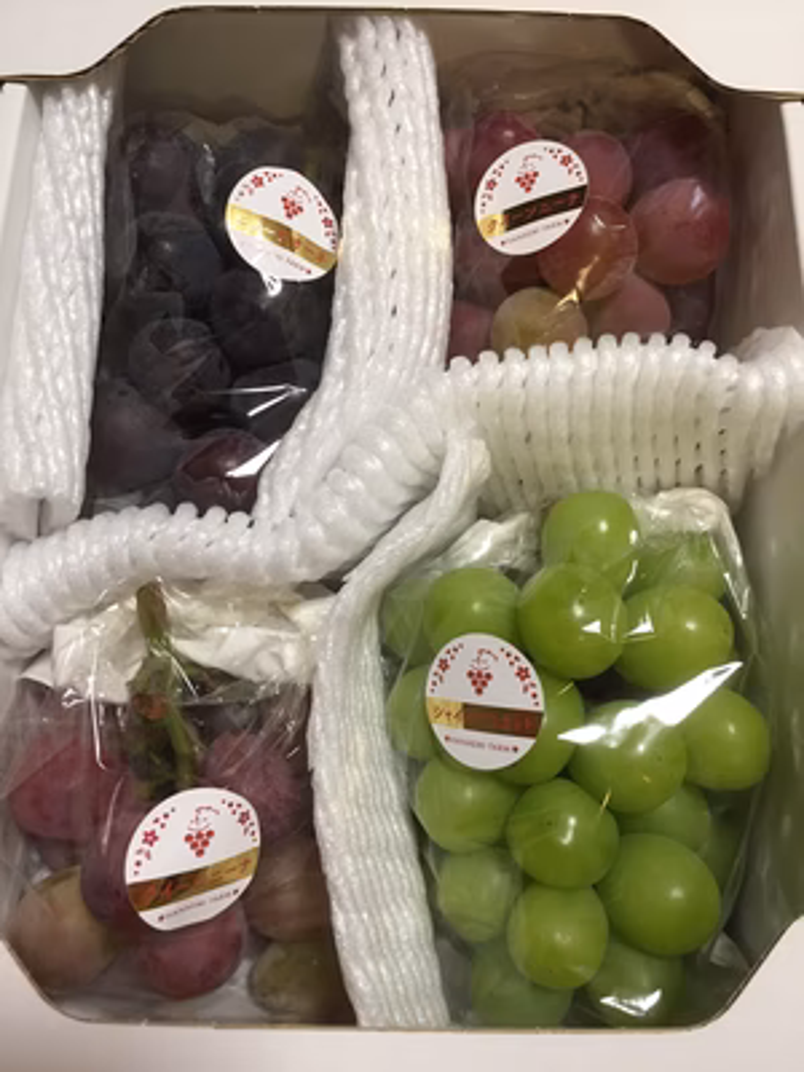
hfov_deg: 48.2
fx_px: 898
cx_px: 402
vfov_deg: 61.7
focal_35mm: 29
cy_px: 536
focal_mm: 4.15
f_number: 2.2
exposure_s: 1/30
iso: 125
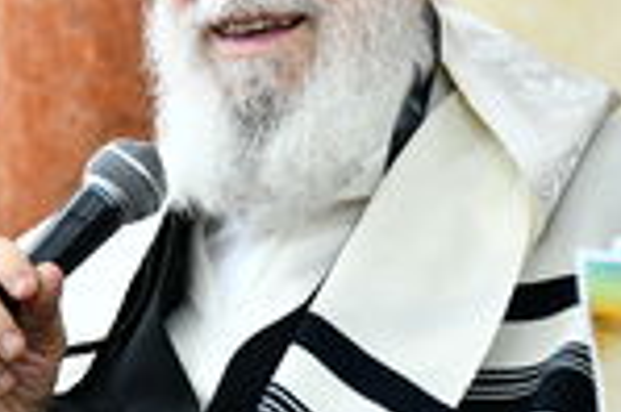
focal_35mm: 456
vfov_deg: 3.0
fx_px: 7857
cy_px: 50
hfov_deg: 4.5
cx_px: 238
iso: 3200
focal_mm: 170
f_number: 5.6
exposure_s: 1/160
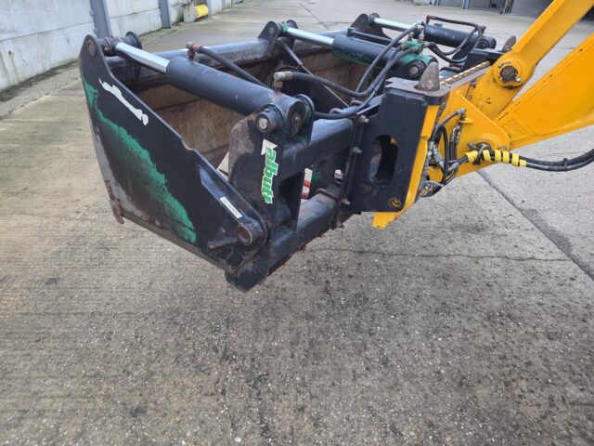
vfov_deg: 58.9
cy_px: 223
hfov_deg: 73.9
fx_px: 395
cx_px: 297
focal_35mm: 23
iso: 400
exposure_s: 1/100
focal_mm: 5.4
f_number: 1.8
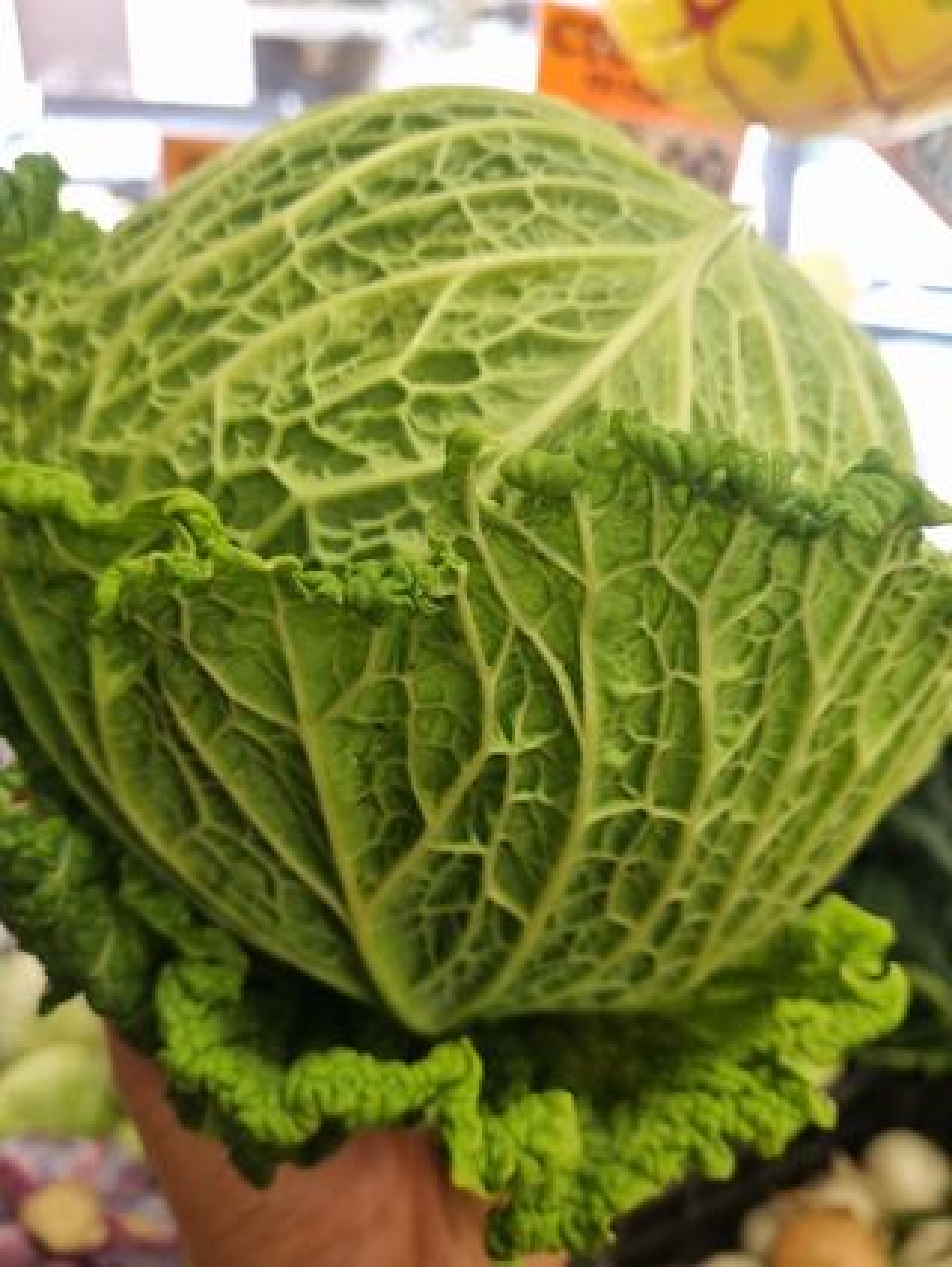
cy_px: 634
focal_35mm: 26
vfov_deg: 67.3
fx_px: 952
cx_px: 476
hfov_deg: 53.1
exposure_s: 1/100
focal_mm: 5.4
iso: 160
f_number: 1.8
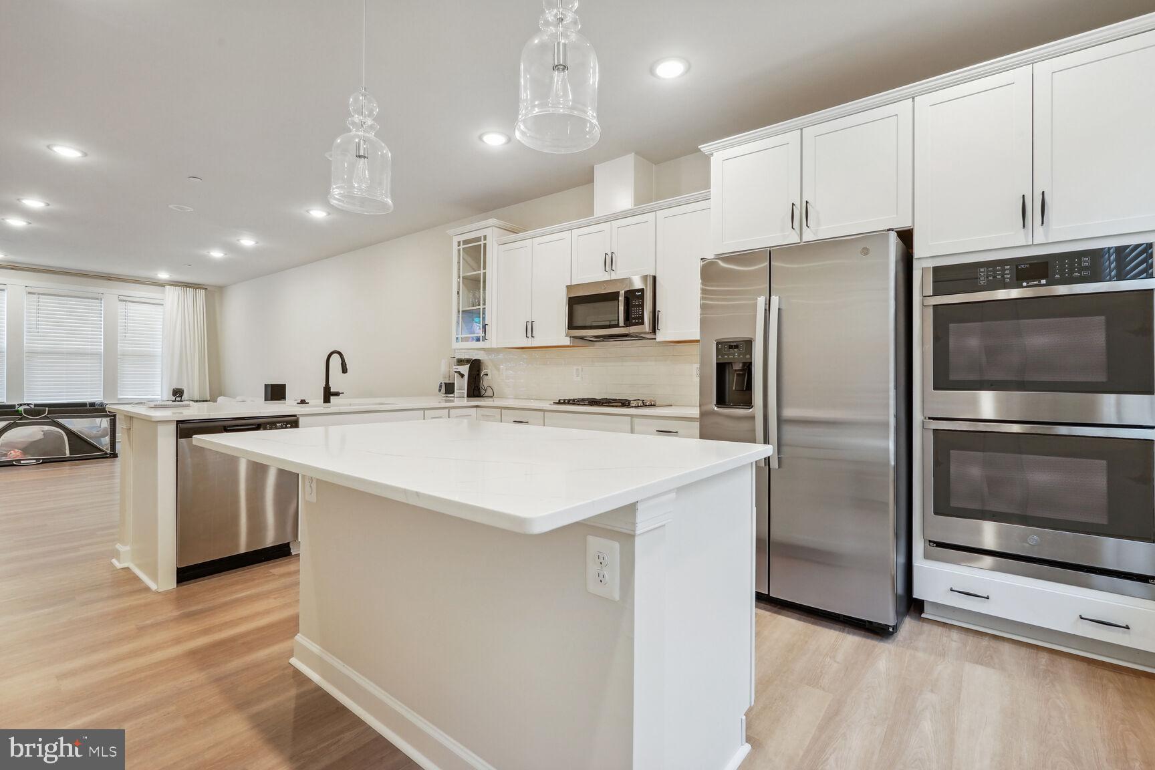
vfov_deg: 73.7
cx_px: 578
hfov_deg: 96.7
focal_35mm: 16
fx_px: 513
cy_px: 385
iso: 400
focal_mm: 16
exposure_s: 1/13
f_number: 10
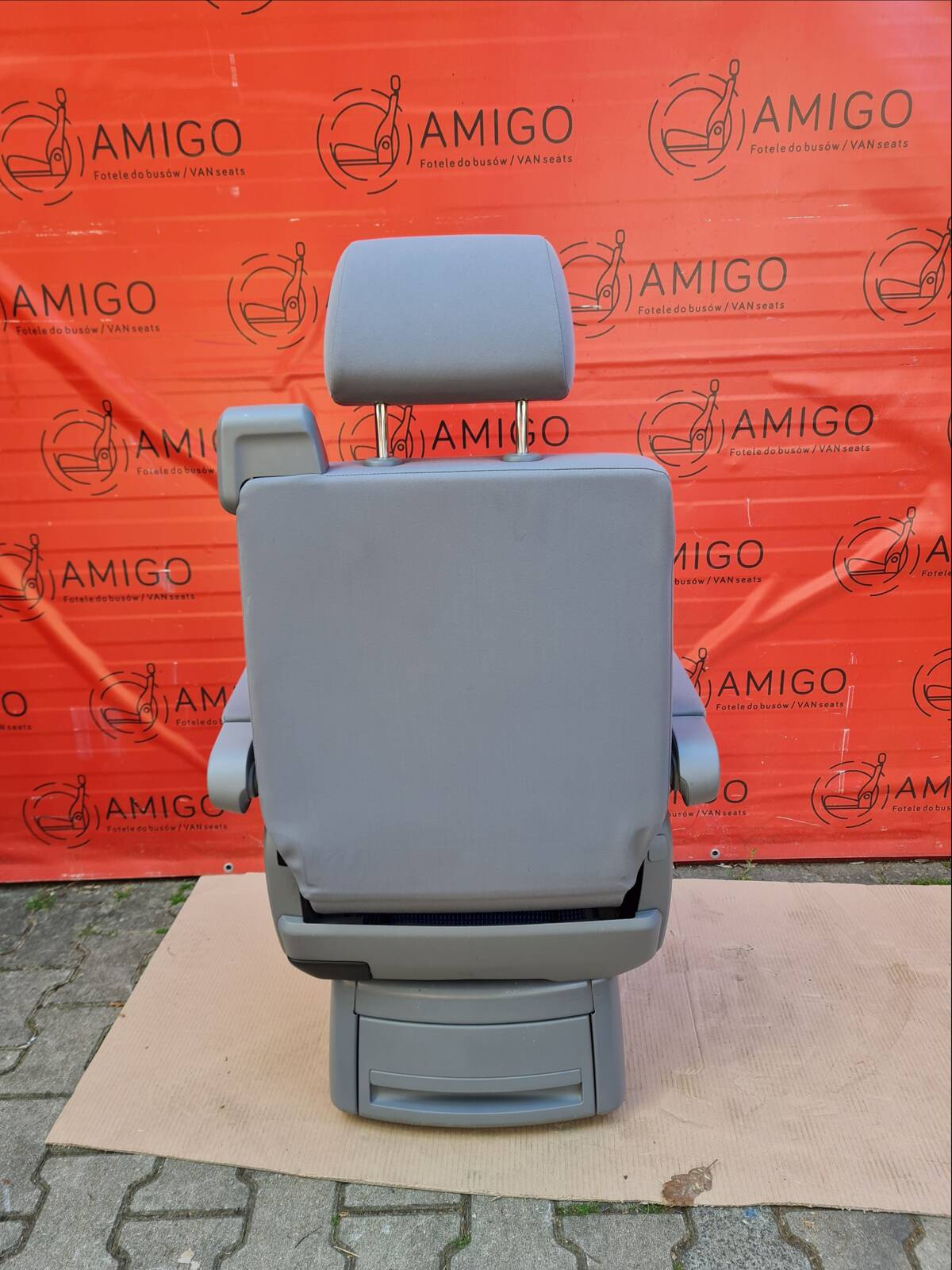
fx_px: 953
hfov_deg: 53.1
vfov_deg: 67.3
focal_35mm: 26
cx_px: 476
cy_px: 635
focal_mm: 5.4
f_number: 1.8
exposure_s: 1/179
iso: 50
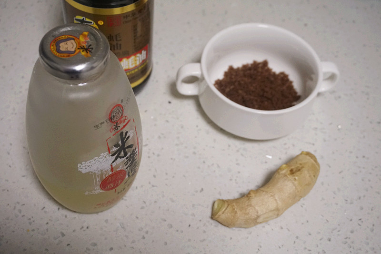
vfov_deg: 27.2
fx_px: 524
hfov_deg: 40.0
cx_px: 190
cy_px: 127
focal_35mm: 50
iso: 1600
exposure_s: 1/50
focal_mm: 33
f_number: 5
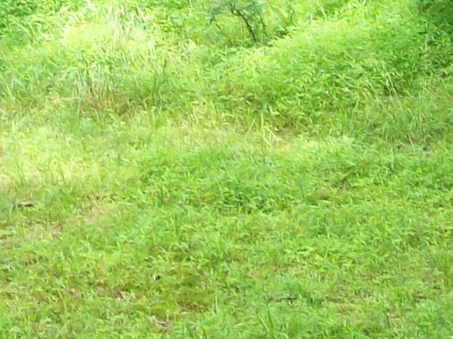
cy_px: -36
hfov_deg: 13.3
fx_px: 1936
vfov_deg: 9.9
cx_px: 122
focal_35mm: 148
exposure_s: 1/85.5
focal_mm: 6
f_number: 2.7
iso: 80
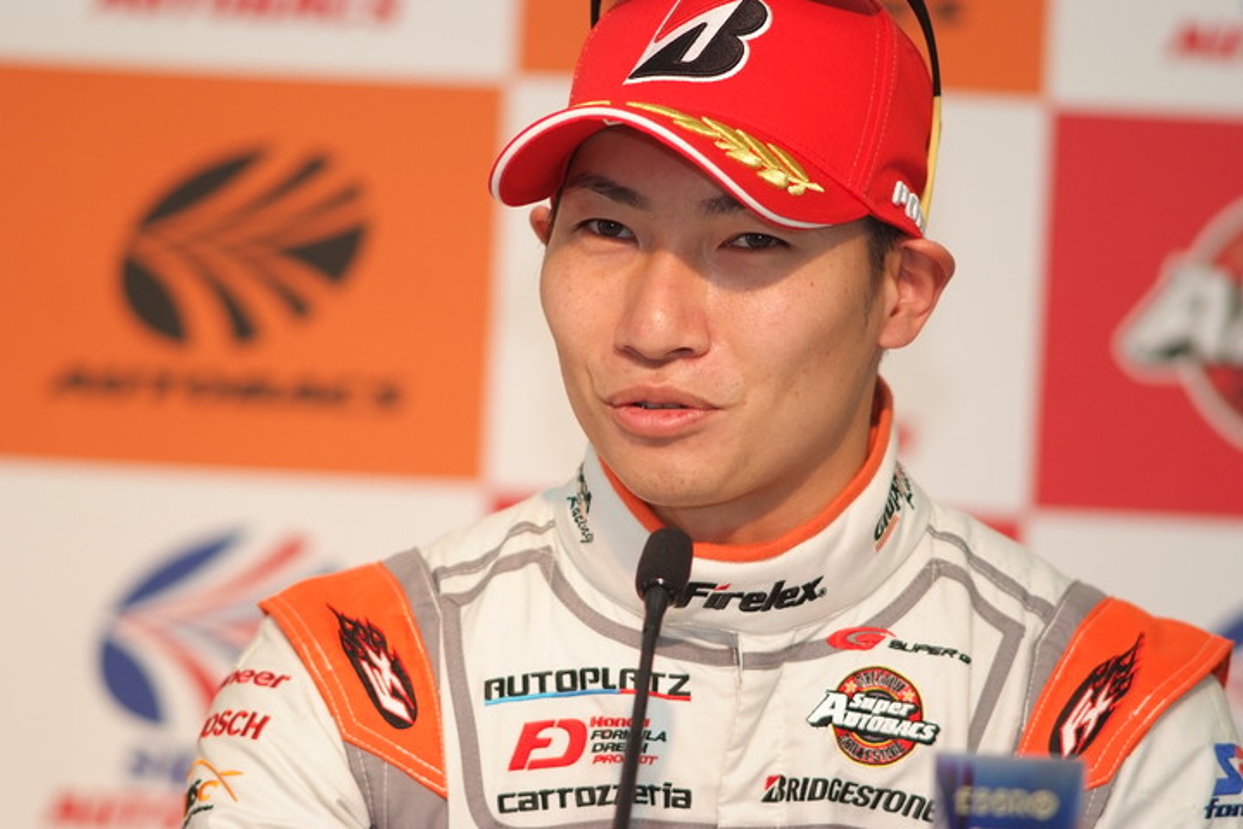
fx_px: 9322
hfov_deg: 7.6
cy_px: 414
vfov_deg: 5.1
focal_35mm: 270
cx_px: 622
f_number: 2.8
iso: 800
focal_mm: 180
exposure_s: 1/250
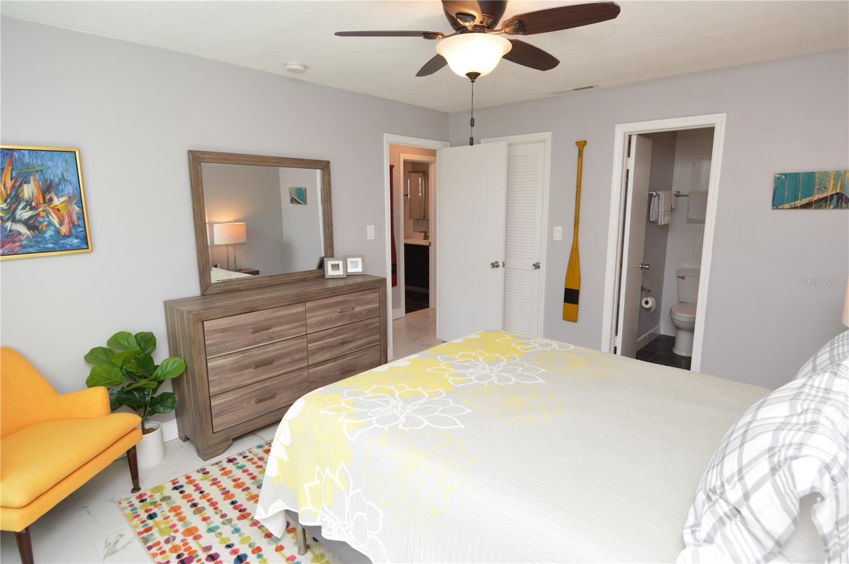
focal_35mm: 18
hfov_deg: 90.1
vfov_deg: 67.3
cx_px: 424
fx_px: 424
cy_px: 282
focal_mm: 12
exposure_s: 1/80
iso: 400
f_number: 4.5
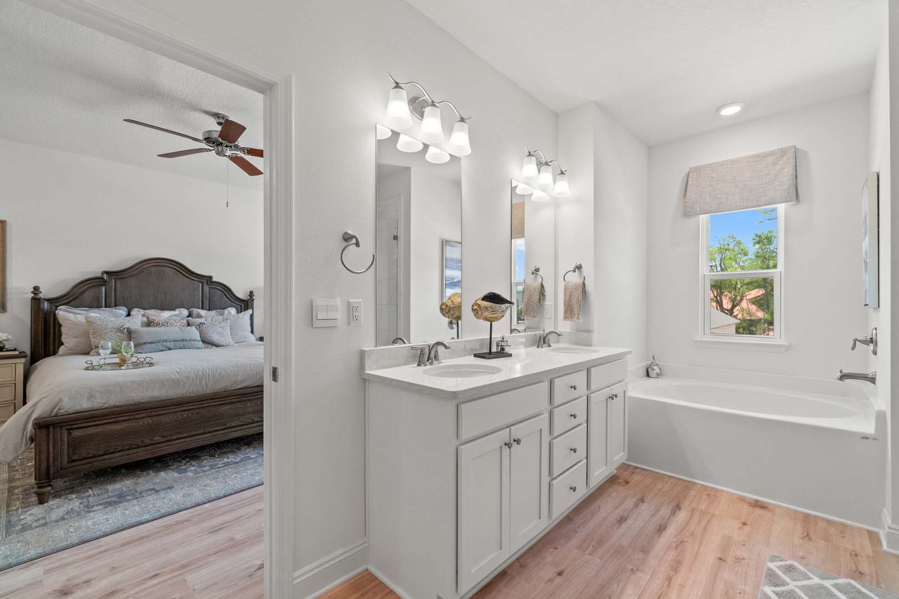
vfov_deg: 77.3
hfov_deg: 100.4
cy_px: 300
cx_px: 450
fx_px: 375
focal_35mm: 15
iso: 400
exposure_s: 1/8
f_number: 8
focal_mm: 10
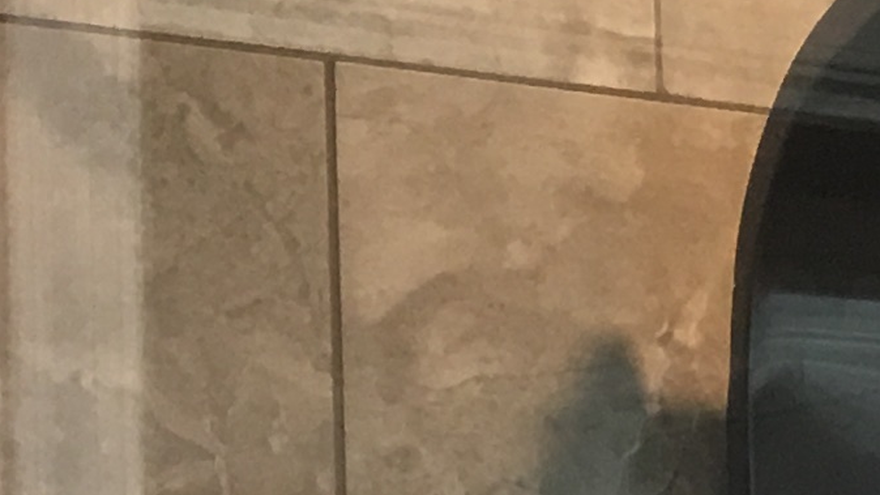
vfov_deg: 6.2
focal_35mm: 189
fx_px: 4410
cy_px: 1079
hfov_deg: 9.3
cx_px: 2554
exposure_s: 1/15
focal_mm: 4.15
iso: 25
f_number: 2.2
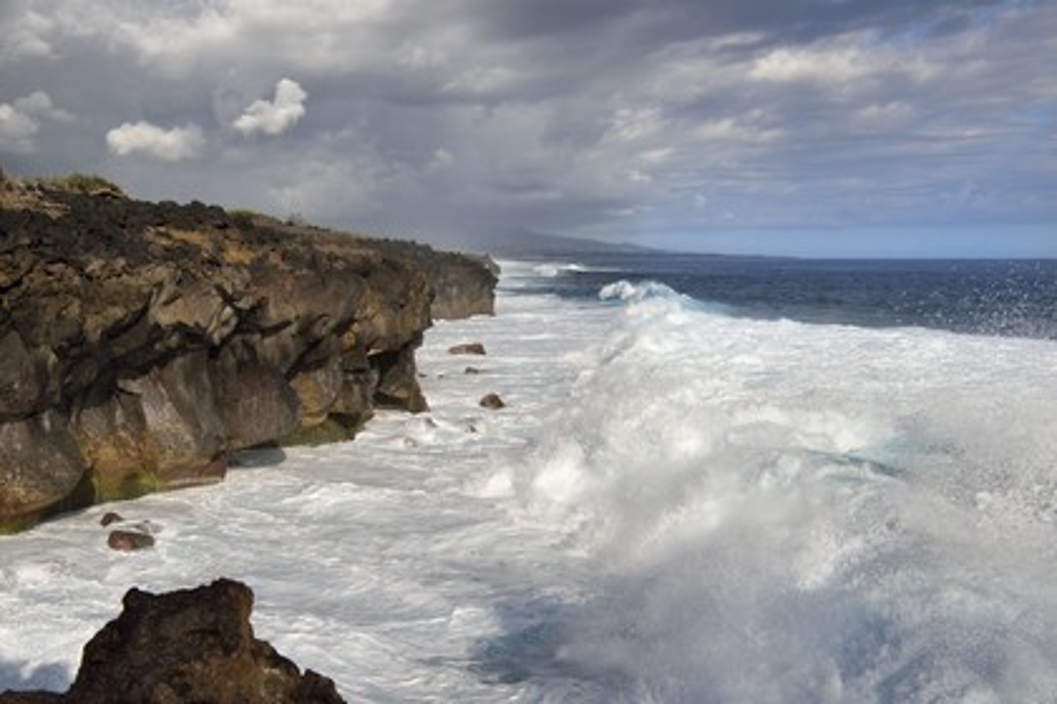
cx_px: 528
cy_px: 352
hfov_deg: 53.1
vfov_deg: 36.9
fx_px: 1057
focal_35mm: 36
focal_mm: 36
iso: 200
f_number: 20
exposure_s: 1/320
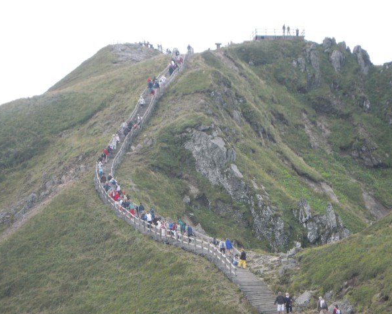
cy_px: 158
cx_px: 210
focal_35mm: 119
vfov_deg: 13.0
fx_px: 1381
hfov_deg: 16.2
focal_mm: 20.3
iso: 100
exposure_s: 1/100
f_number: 5.9
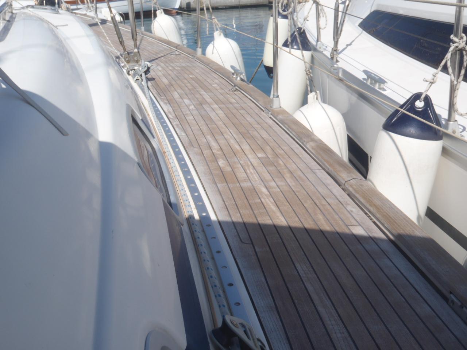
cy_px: 175
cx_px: 234
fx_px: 486
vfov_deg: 39.7
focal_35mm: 36
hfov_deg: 51.4
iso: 64
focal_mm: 6.53
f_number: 5
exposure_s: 1/500
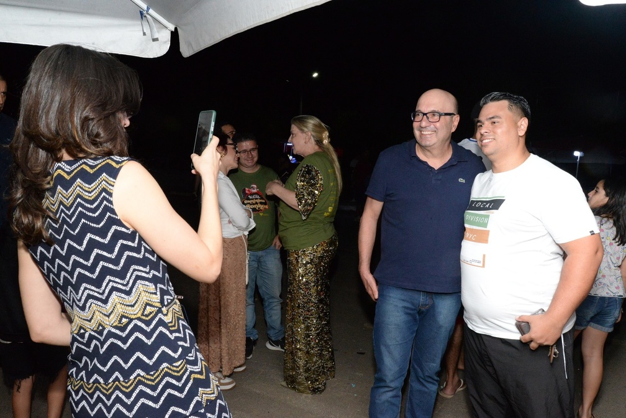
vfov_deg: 42.3
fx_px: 539
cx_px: 313
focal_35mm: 31
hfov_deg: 60.3
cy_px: 209
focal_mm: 31
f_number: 16
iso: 6400
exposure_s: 1/200
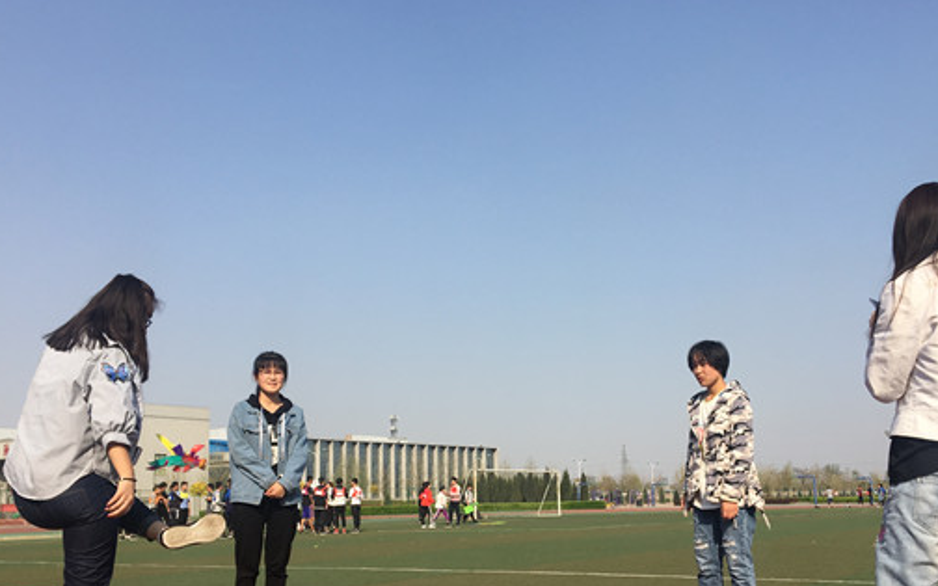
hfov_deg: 50.3
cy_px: 400
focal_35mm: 39
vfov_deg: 32.4
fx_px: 997
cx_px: 512
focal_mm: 4.15
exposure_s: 1/1672
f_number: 2.2
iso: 25
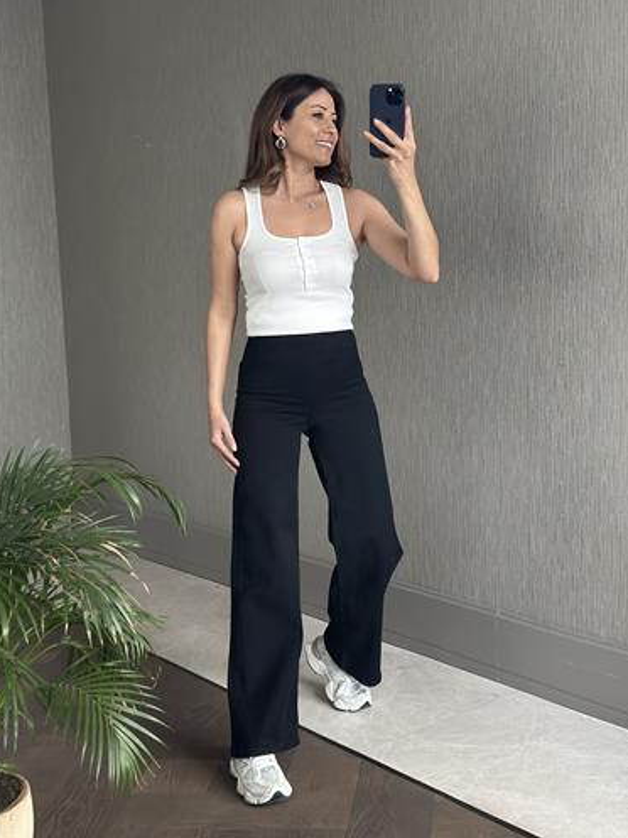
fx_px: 1185
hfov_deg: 29.7
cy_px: 414
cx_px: 312
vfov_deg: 38.9
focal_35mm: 49
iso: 400
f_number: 1.78
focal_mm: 6.86
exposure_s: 1/50
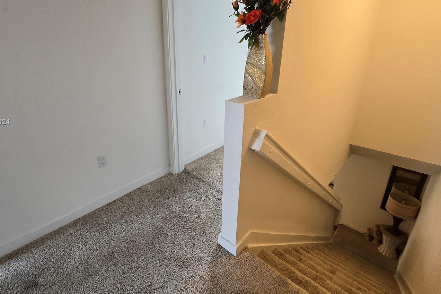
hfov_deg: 92.1
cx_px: 176
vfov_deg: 69.9
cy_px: 122
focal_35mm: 17
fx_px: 208
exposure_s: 1/60
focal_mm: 2.2
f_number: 2.2
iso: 200
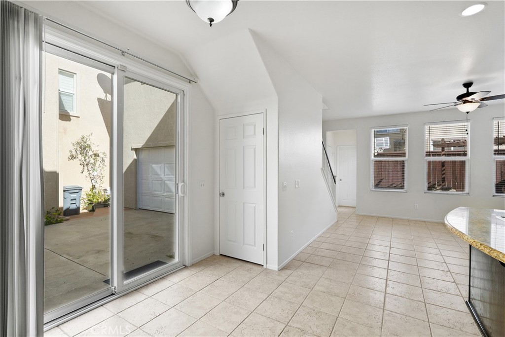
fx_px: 238
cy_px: 168
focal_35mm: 17
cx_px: 252
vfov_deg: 70.5
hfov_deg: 93.3
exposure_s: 1/15
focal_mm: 17
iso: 320
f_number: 6.3
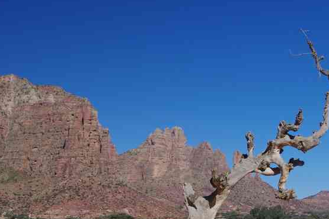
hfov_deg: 27.8
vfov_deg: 18.5
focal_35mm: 73
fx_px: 664
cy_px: 185
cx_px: 196
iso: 200
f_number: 11
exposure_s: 1/125
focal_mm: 26.9
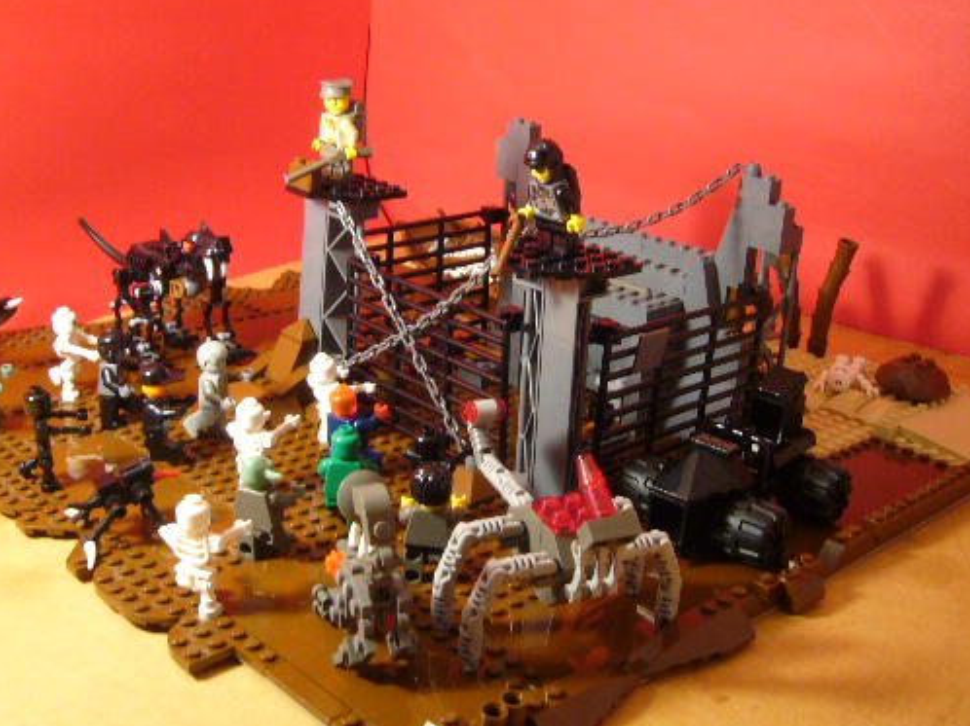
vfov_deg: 32.1
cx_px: 462
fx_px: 1260
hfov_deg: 42.1
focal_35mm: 45
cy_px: 335
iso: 160
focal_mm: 5.8
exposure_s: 1/13
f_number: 2.8
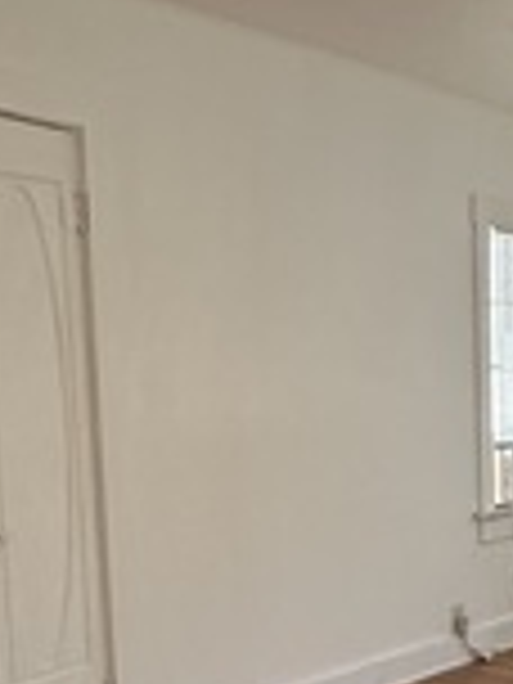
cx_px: 648
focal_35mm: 59
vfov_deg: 32.0
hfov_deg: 22.5
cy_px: 531
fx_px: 1166
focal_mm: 2.22
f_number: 2.2
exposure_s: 1/60
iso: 250
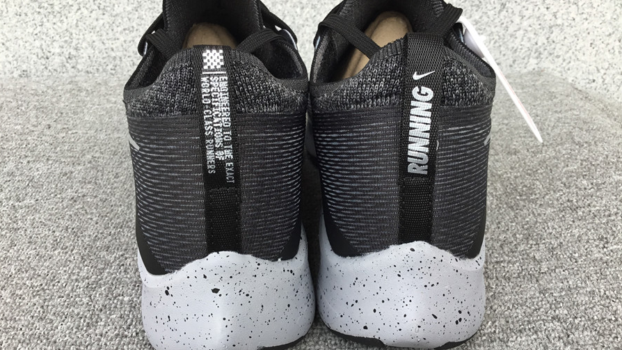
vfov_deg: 34.6
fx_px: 561
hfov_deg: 58.0
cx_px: 310
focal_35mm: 34
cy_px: 185
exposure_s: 1/100
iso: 32
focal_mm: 3.3
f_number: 2.4
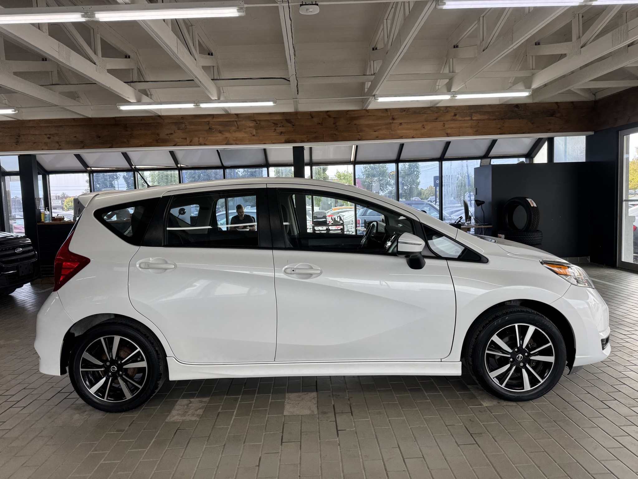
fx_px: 442
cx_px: 319
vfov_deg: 56.8
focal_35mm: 24
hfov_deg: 71.6
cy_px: 240
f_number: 1.78
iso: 64
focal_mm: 6.76
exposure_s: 1/198
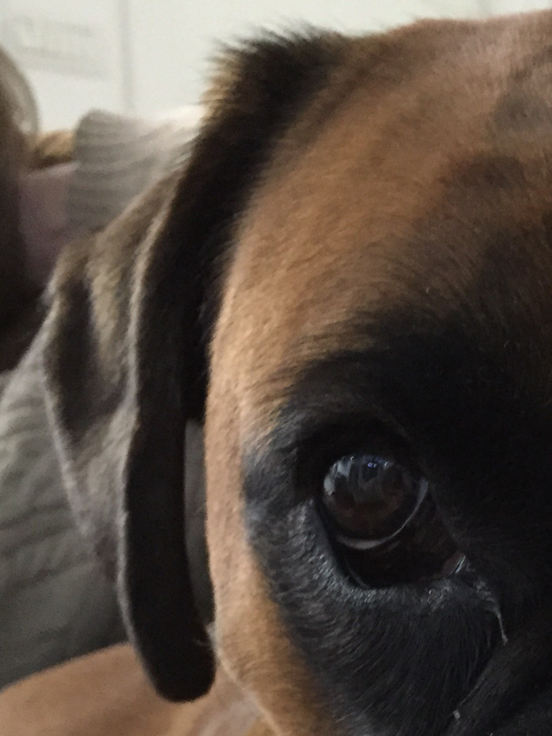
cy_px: 716
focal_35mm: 67
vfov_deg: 27.5
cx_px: 606
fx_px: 1424
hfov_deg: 20.9
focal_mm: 4.15
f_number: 2.2
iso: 320
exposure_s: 1/15
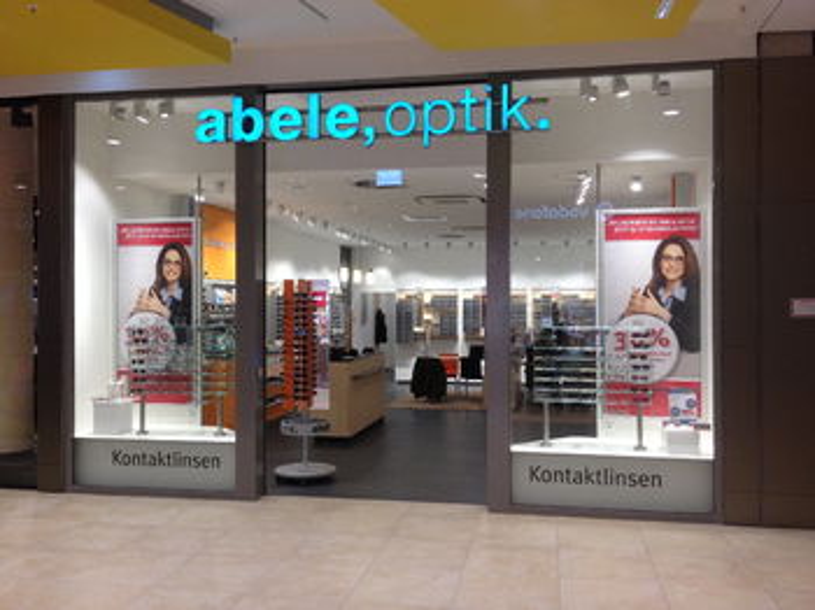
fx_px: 823
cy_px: 305
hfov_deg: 52.7
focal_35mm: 35
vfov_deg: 40.7
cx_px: 408
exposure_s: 1/120
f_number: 2.4
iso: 80
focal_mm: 4.28
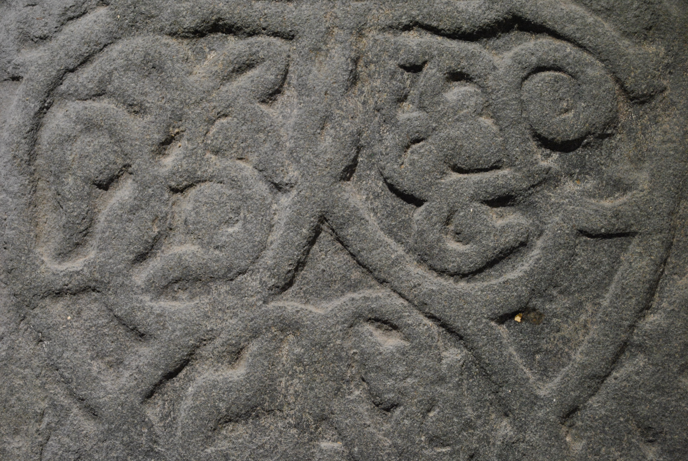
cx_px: 344
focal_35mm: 57
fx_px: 1091
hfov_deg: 35.0
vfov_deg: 23.8
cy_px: 230
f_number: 5
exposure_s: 1/30
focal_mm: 38
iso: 1000
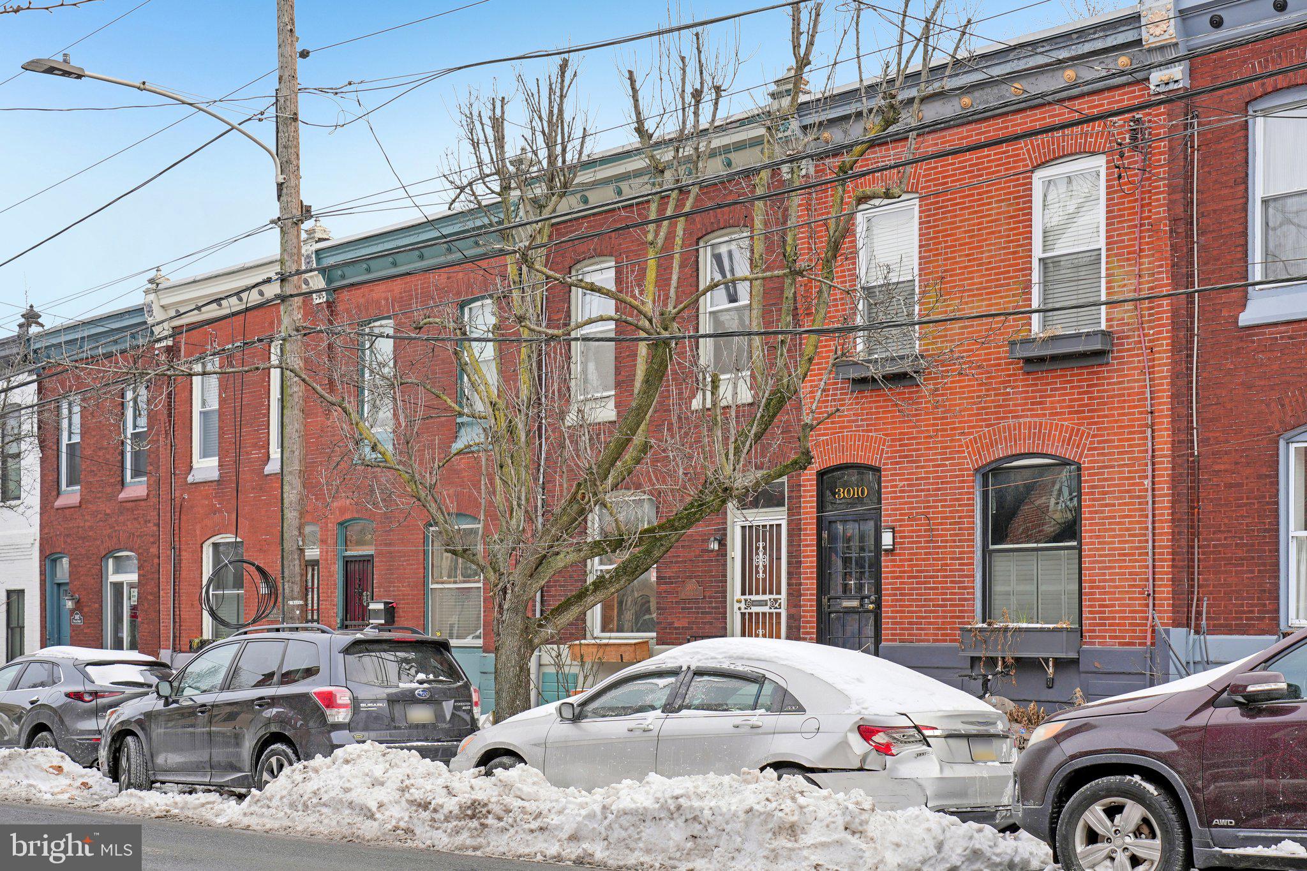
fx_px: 1561
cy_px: 436
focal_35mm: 43
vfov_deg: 31.2
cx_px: 654
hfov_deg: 45.4
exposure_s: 1/50
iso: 125
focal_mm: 43
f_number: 8
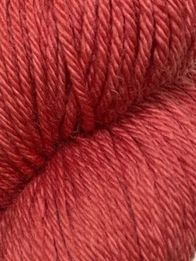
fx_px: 633
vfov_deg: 21.8
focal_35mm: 84
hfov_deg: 15.9
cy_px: -37
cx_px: -116
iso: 200
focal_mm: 4.2
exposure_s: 1/60
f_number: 1.6
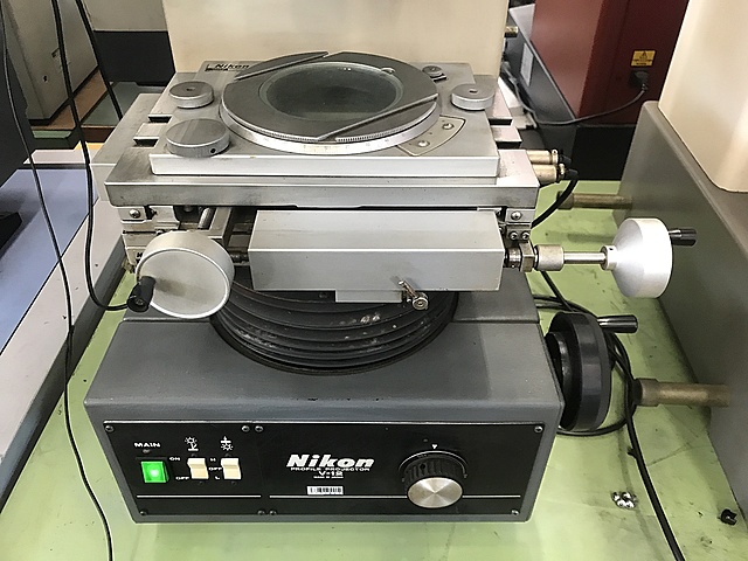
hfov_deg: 63.4
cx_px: 374
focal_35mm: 28
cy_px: 280
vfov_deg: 49.7
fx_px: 605
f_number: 1.8
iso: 64
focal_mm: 3.99
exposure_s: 1/15
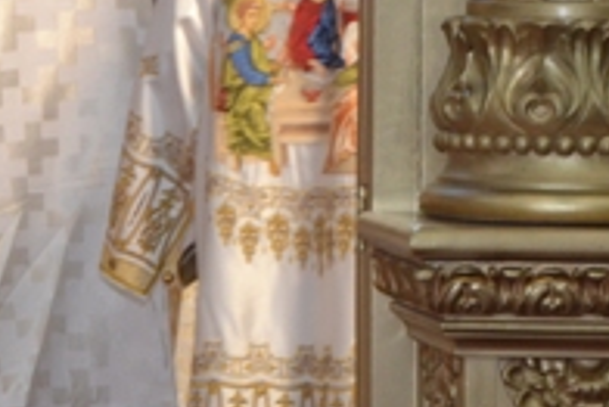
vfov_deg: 4.5
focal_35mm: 306
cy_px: -9
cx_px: -301
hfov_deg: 6.6
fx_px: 5180
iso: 900
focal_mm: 52
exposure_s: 1/60
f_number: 5
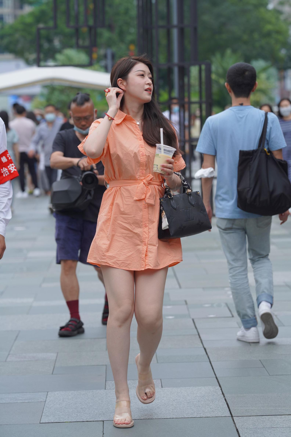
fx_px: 1637
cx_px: 146
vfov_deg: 15.2
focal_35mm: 135
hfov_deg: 10.2
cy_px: 218
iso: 400
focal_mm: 135
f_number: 5
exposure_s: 1/640
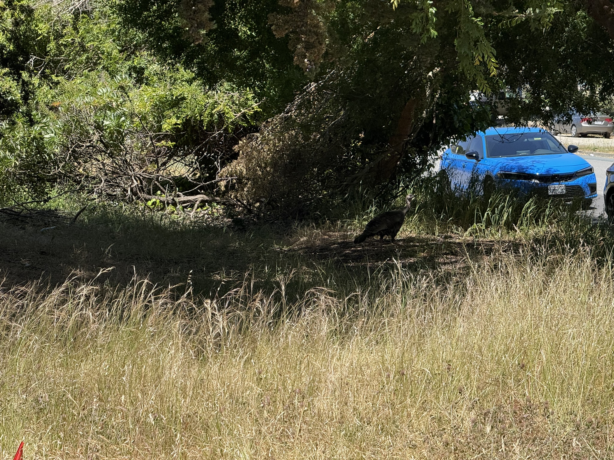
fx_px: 2128
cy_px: 230
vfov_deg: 12.3
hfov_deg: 16.4
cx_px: 307
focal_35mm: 120
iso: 64
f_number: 2.8
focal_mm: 15.66
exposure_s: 1/767
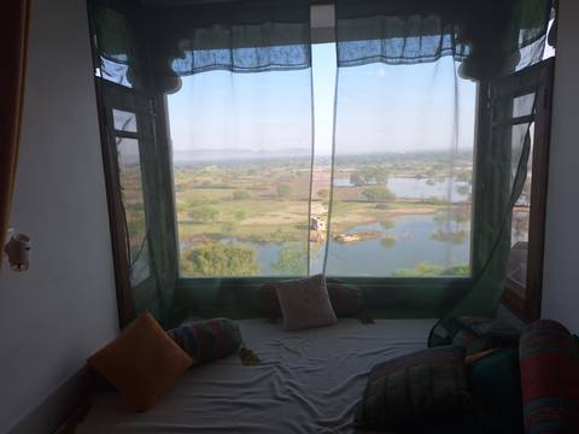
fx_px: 385
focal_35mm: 23
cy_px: 217
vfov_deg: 58.9
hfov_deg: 73.9
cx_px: 290
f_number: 1.8
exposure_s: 1/557
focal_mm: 5.54
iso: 40
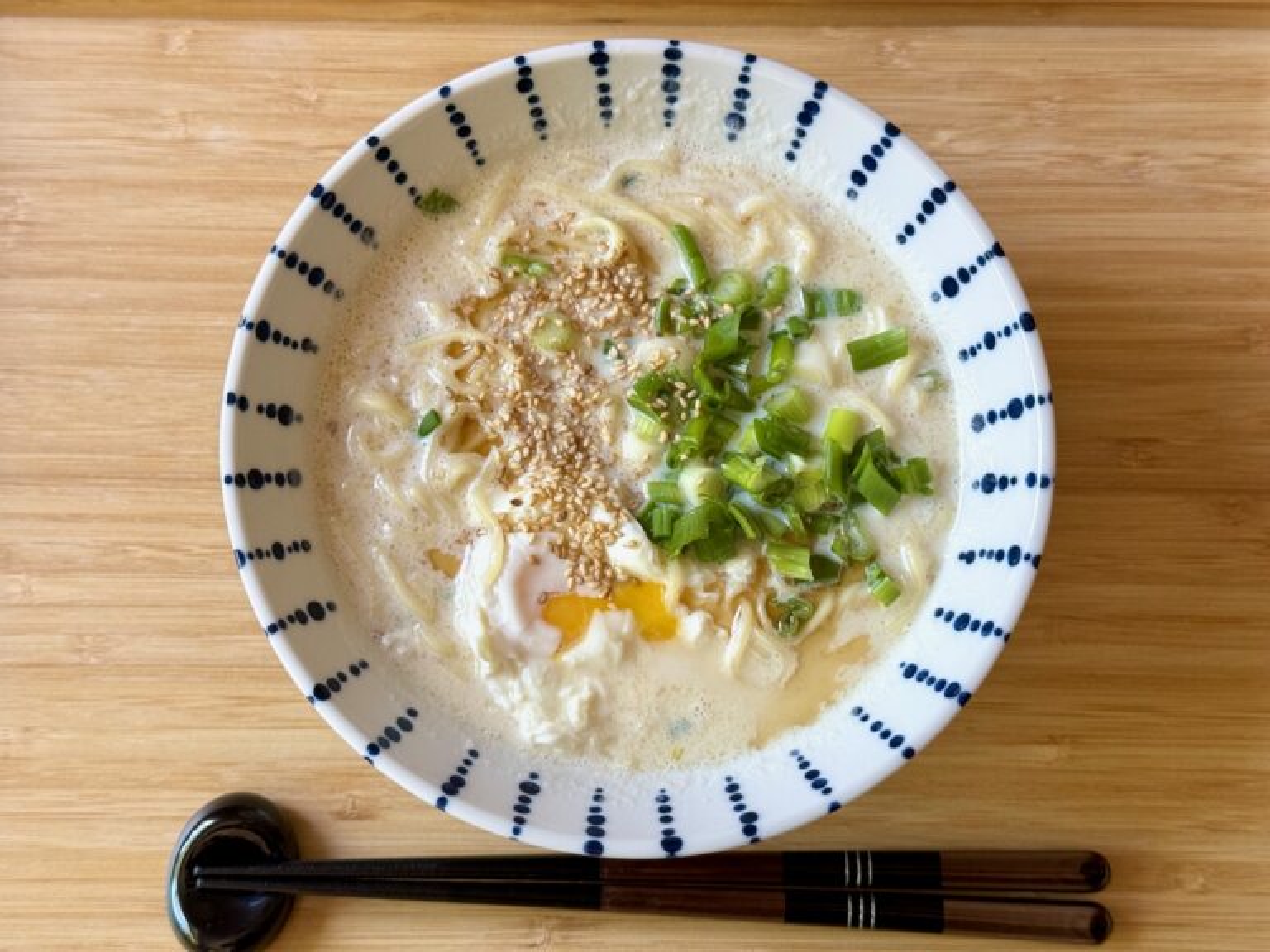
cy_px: 476
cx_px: 635
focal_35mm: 48
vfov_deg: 30.3
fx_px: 1761
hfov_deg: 39.7
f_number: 1.78
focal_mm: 6.76
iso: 125
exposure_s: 1/60
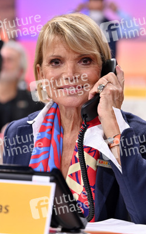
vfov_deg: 24.9
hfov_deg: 15.7
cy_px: 117
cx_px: 77
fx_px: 528
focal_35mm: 83
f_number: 2.8
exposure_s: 1/200
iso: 1000
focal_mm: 81
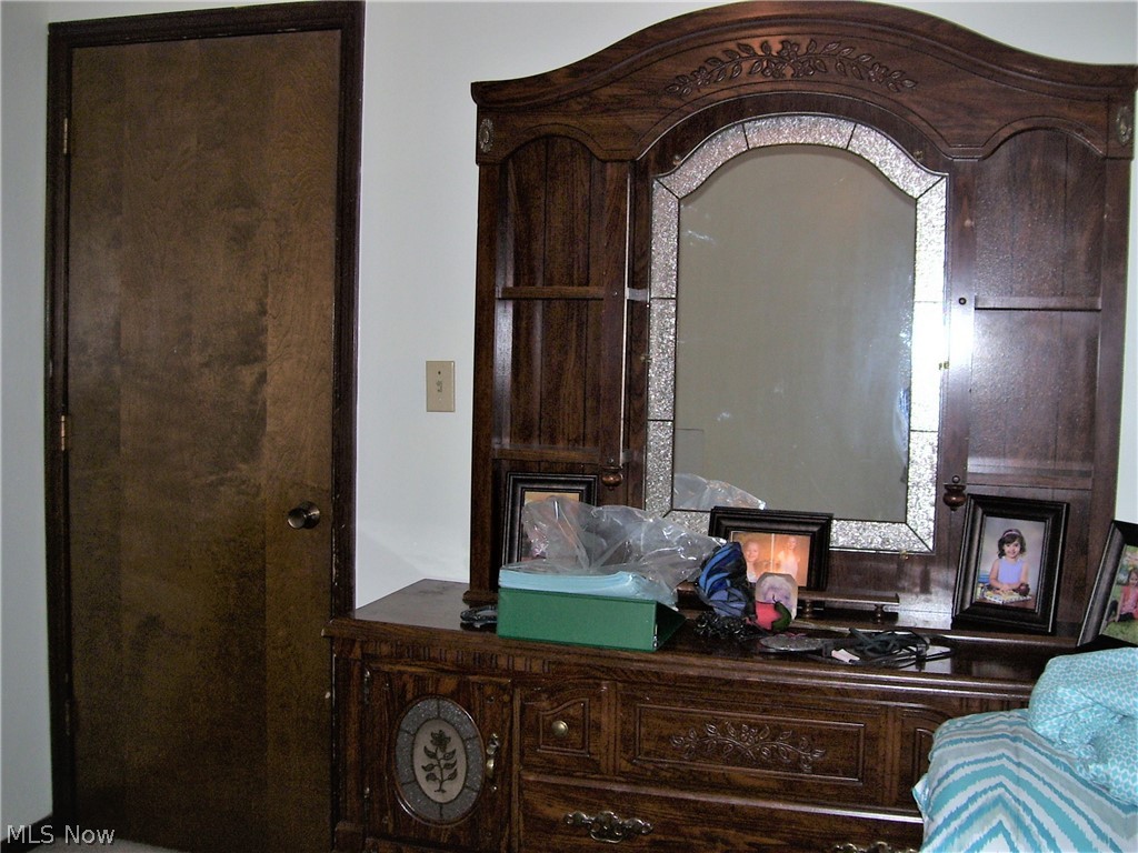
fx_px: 1183
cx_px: 569
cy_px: 426
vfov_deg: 39.7
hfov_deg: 51.4
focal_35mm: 36
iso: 80
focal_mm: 6
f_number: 2.7
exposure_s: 1/60
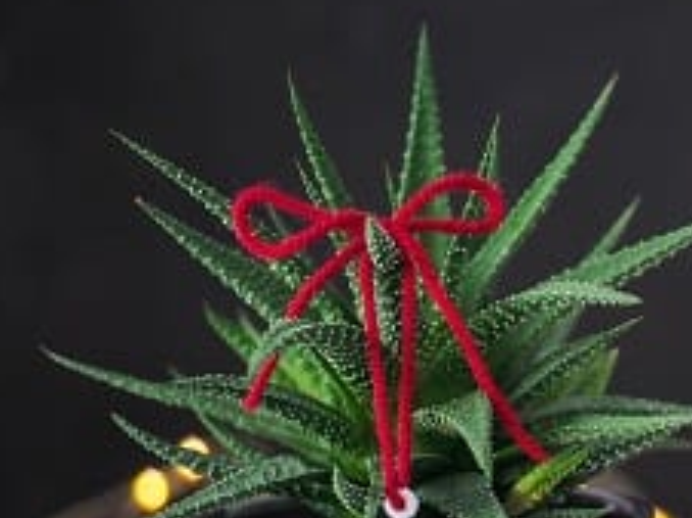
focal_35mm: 133
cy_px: 451
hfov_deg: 14.2
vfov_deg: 11.1
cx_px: 900
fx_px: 2656
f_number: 1.2
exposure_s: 1/60
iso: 200
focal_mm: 25
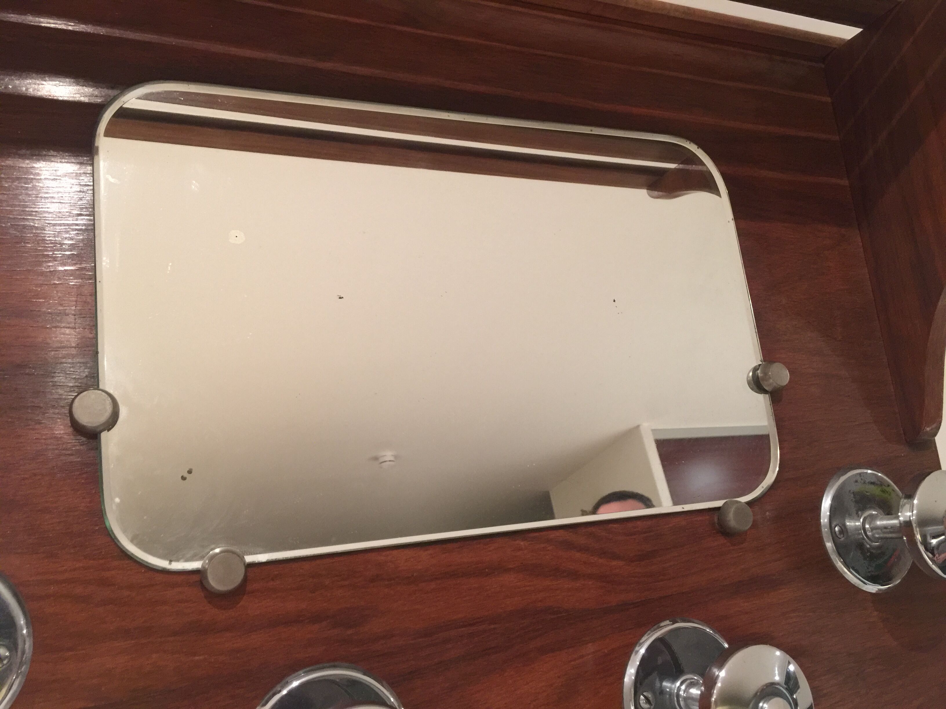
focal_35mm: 29
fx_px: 793
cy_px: 354
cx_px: 473
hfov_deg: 61.7
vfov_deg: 48.2
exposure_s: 1/10
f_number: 2.2
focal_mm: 4.15
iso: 125
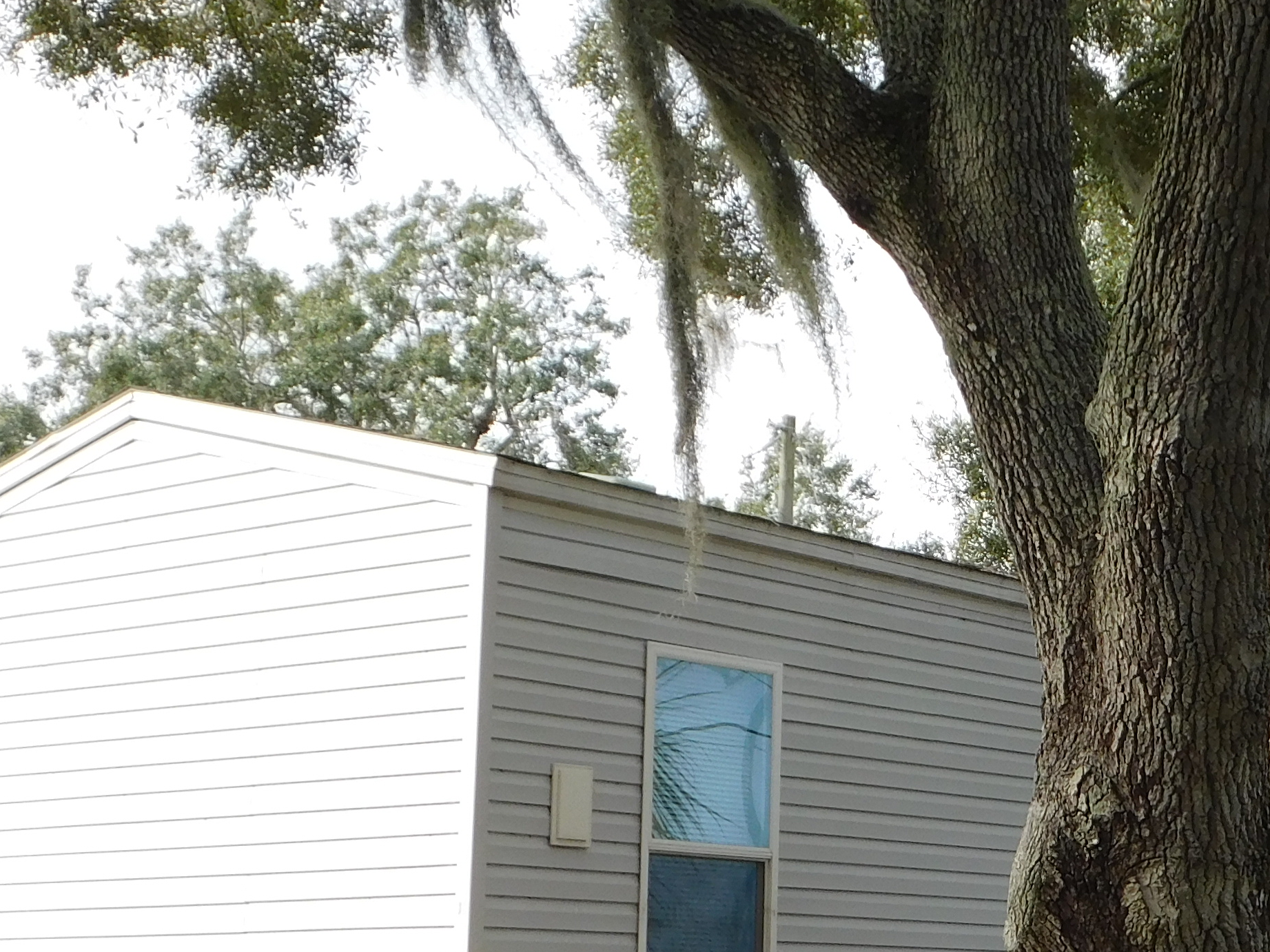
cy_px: 576
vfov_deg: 19.6
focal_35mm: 75
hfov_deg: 25.5
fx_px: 2751
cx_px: 1024
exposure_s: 1/500
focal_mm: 5.3
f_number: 3.2
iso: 125
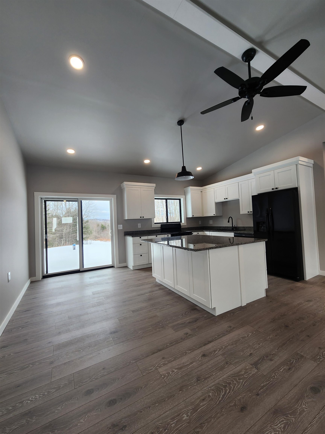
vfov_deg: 106.2
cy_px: 217
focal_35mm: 13
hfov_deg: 89.9
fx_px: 163
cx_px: 162
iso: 50
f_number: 2.2
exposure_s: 1/60
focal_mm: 2.2
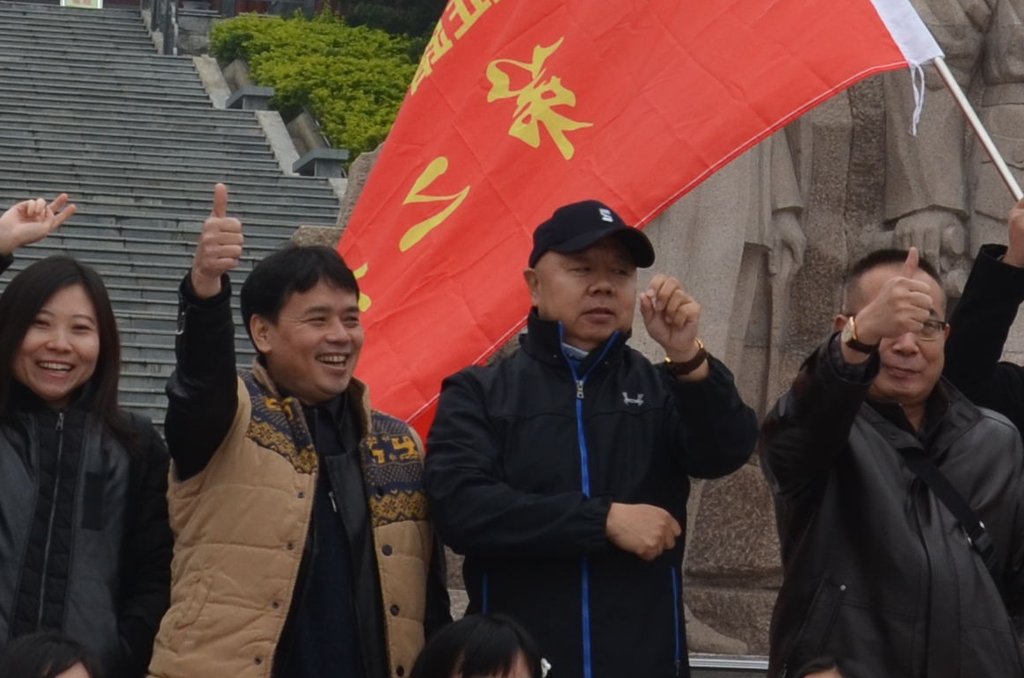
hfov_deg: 12.5
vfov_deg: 8.2
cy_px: -22
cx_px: 627
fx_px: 4682
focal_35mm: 165
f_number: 7.1
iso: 200
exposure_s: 1/200
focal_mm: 26
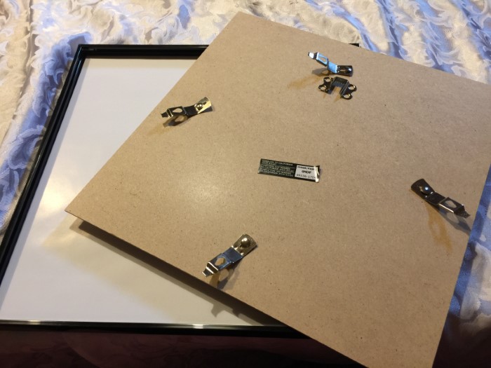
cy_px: 184
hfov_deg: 61.7
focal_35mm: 29
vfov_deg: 48.2
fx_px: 411
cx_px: 246
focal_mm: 4.15
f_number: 2.2
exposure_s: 1/15
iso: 64
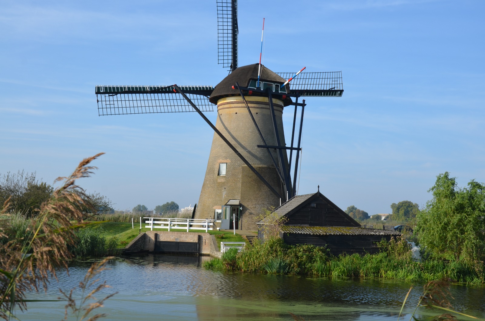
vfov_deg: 27.9
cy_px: 160
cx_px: 242
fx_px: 645
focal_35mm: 48
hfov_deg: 41.2
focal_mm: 32
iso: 160
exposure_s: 1/250
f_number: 8
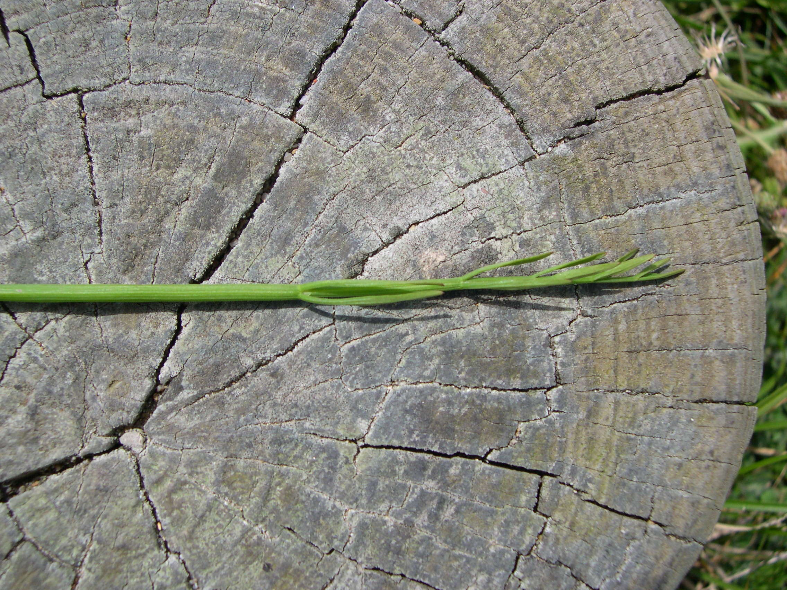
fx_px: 864
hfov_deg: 49.0
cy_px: 295
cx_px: 394
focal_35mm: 38
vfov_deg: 37.7
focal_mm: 8
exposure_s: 1/215
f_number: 7.6
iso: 100
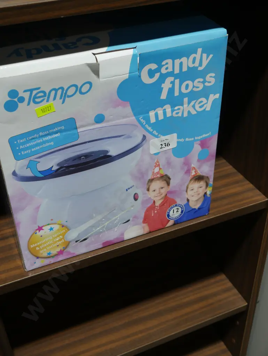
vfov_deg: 44.8
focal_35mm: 42
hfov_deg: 34.4
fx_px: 433
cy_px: 178
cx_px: 134
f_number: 4.6
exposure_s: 1/60
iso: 320
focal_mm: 21
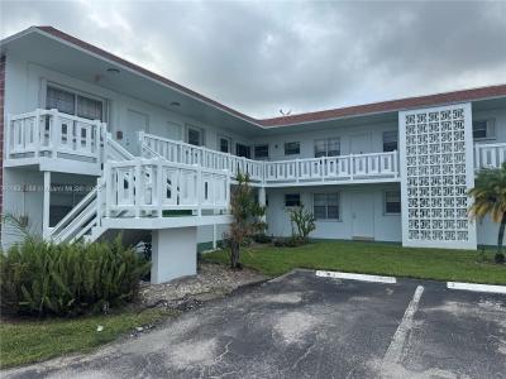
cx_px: 253
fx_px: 351
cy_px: 190
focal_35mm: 24
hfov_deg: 71.6
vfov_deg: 56.8
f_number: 1.78
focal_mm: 6.76
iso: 80
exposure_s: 1/2041
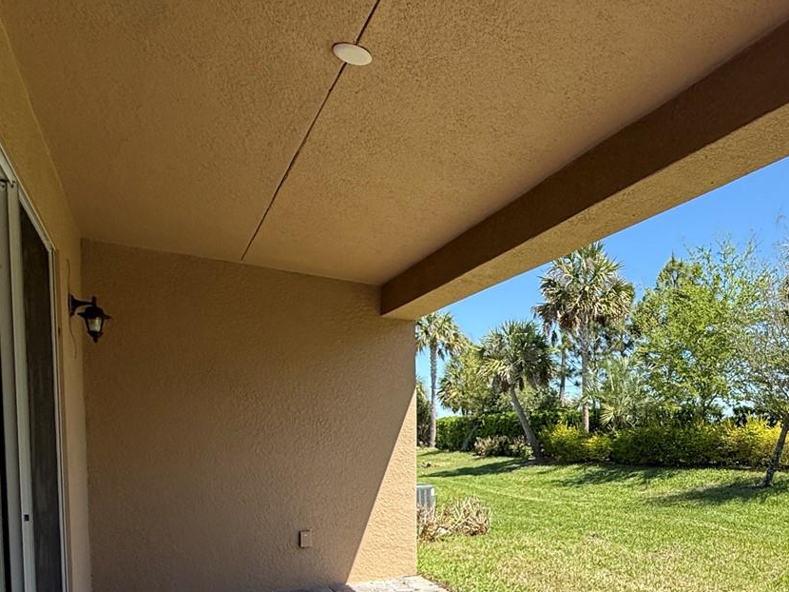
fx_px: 615
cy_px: 474
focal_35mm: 27
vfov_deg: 48.4
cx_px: 657
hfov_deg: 59.0
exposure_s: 1/726
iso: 50
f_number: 2.2
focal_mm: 2.22
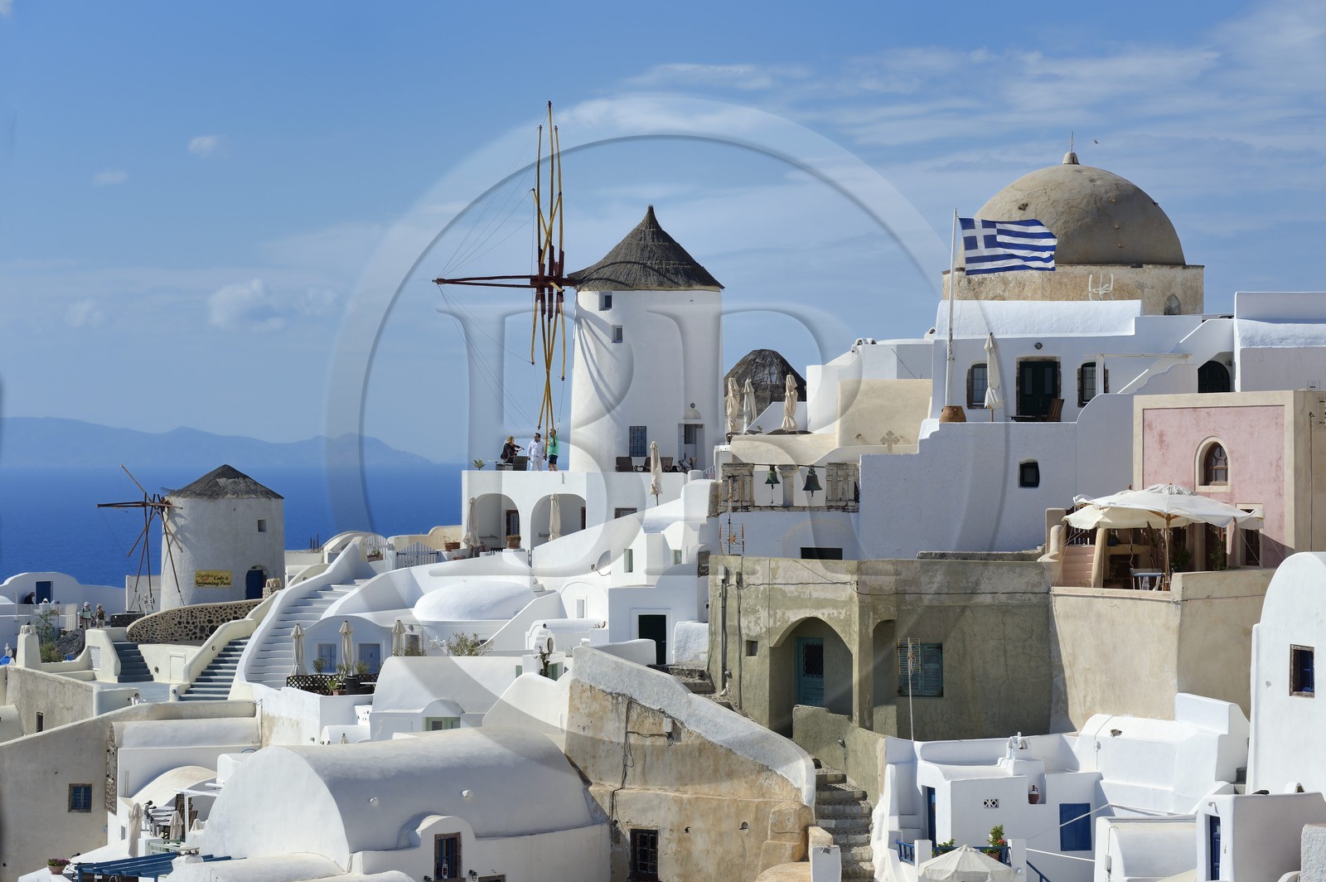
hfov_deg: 16.8
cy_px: 441
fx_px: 4490
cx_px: 663
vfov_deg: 11.2
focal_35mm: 122
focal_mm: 122
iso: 100
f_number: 11
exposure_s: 1/250
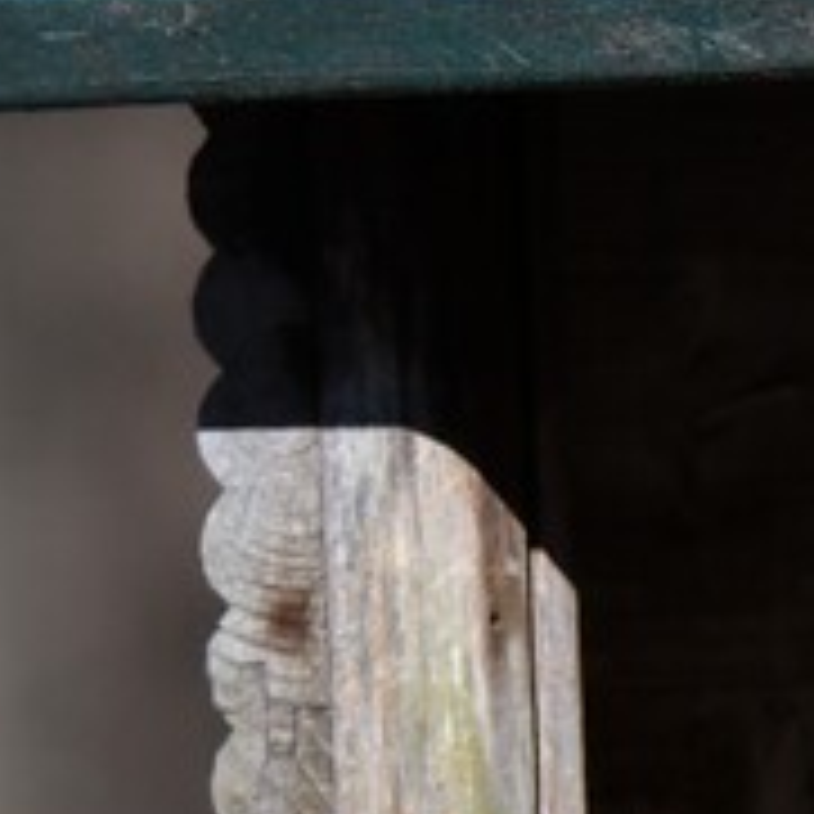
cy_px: 420
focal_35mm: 846
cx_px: 1223
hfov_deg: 2.1
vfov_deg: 2.1
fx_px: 22507
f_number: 6.3
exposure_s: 1/2000
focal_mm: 150
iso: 400
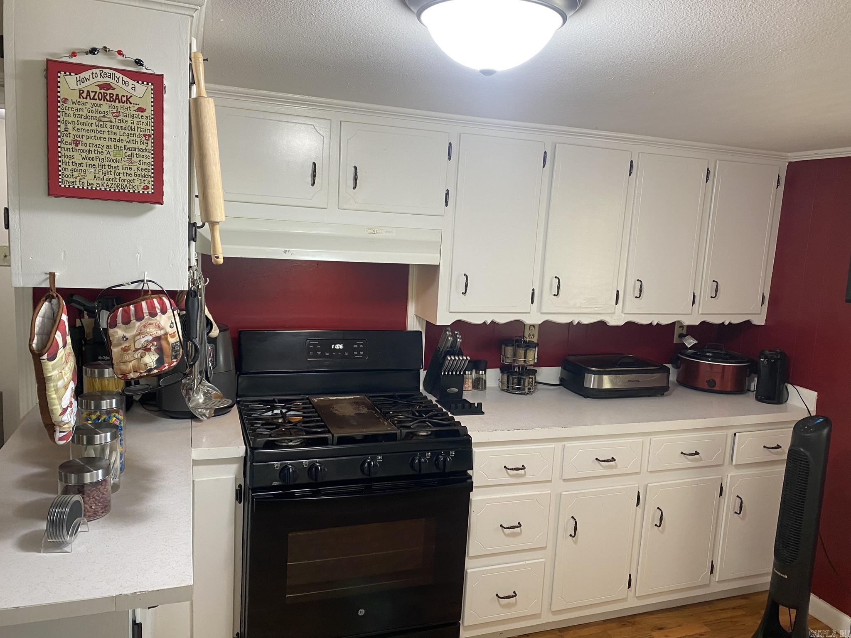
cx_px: 426
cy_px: 319
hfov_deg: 67.3
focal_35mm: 26
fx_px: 639
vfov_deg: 53.1
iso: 80
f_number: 1.8
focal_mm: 4.25
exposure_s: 1/60
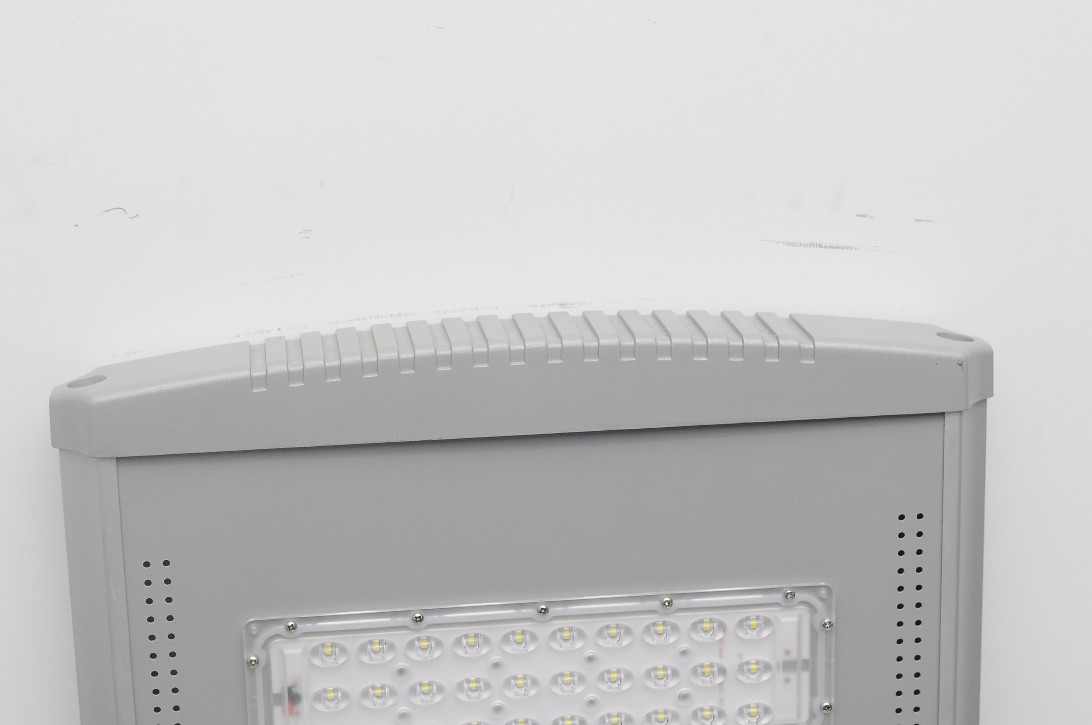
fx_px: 2272
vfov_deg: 18.1
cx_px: 546
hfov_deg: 27.0
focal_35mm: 75
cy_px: 362
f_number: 8
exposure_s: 1/100
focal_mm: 50
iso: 1000
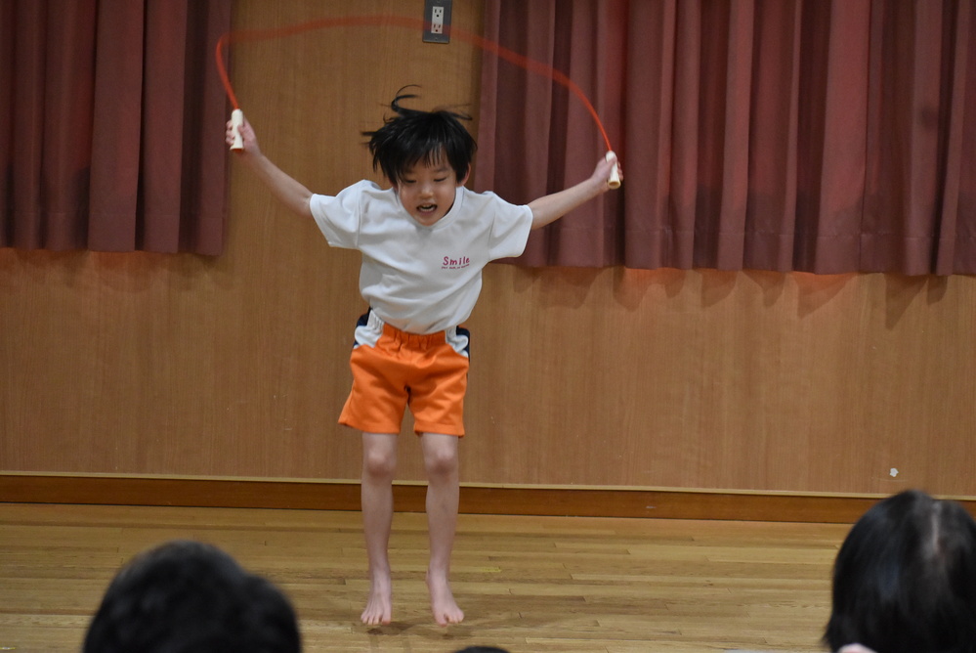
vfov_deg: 10.7
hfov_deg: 15.9
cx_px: 488
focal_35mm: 129
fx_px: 3500
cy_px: 326
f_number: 4.8
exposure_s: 1/320
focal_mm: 86
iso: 4000
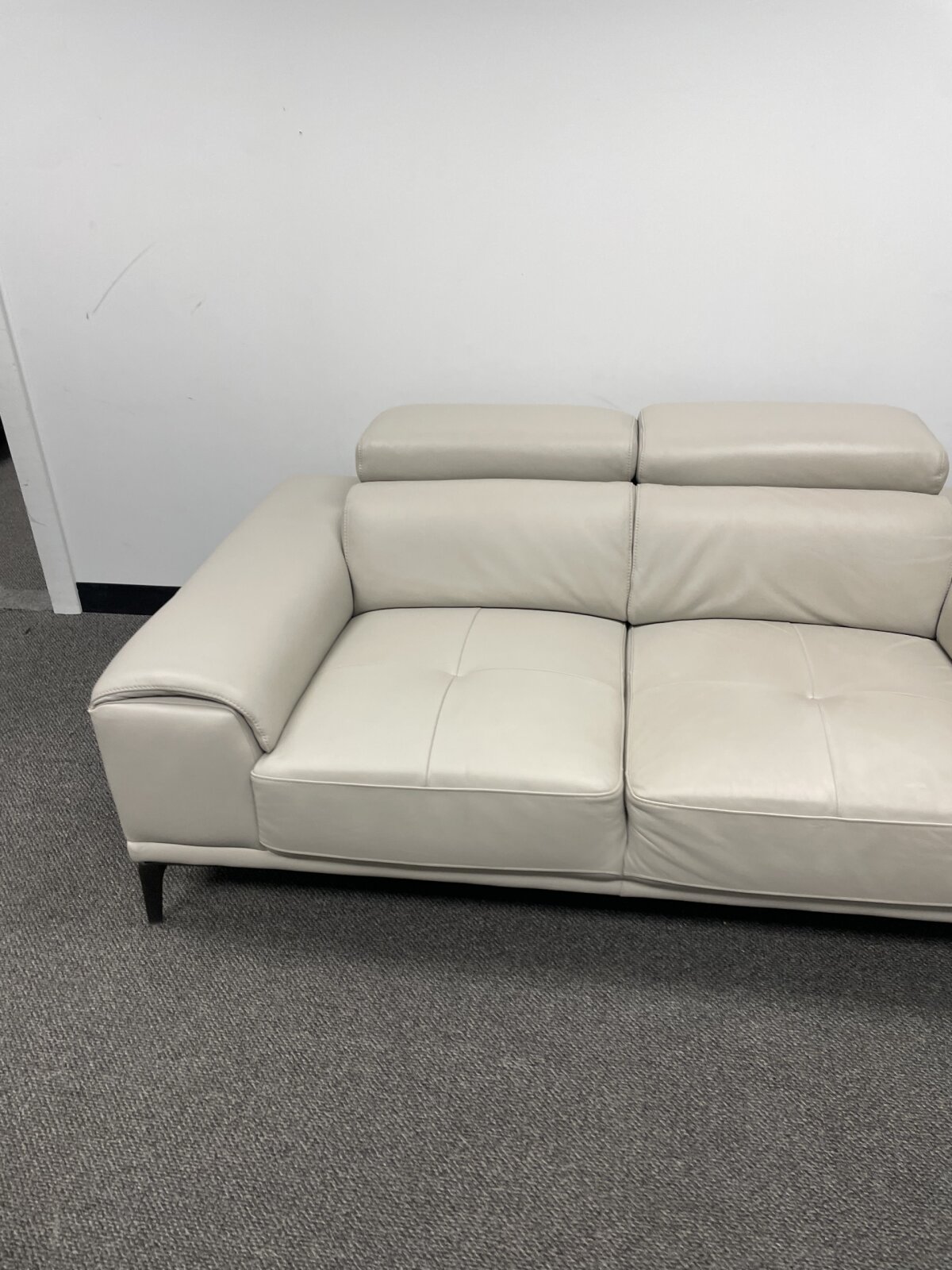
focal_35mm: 26
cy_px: 635
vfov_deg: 67.3
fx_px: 953
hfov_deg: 53.1
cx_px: 476
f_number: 1.6
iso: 100
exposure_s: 1/120
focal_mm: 4.2
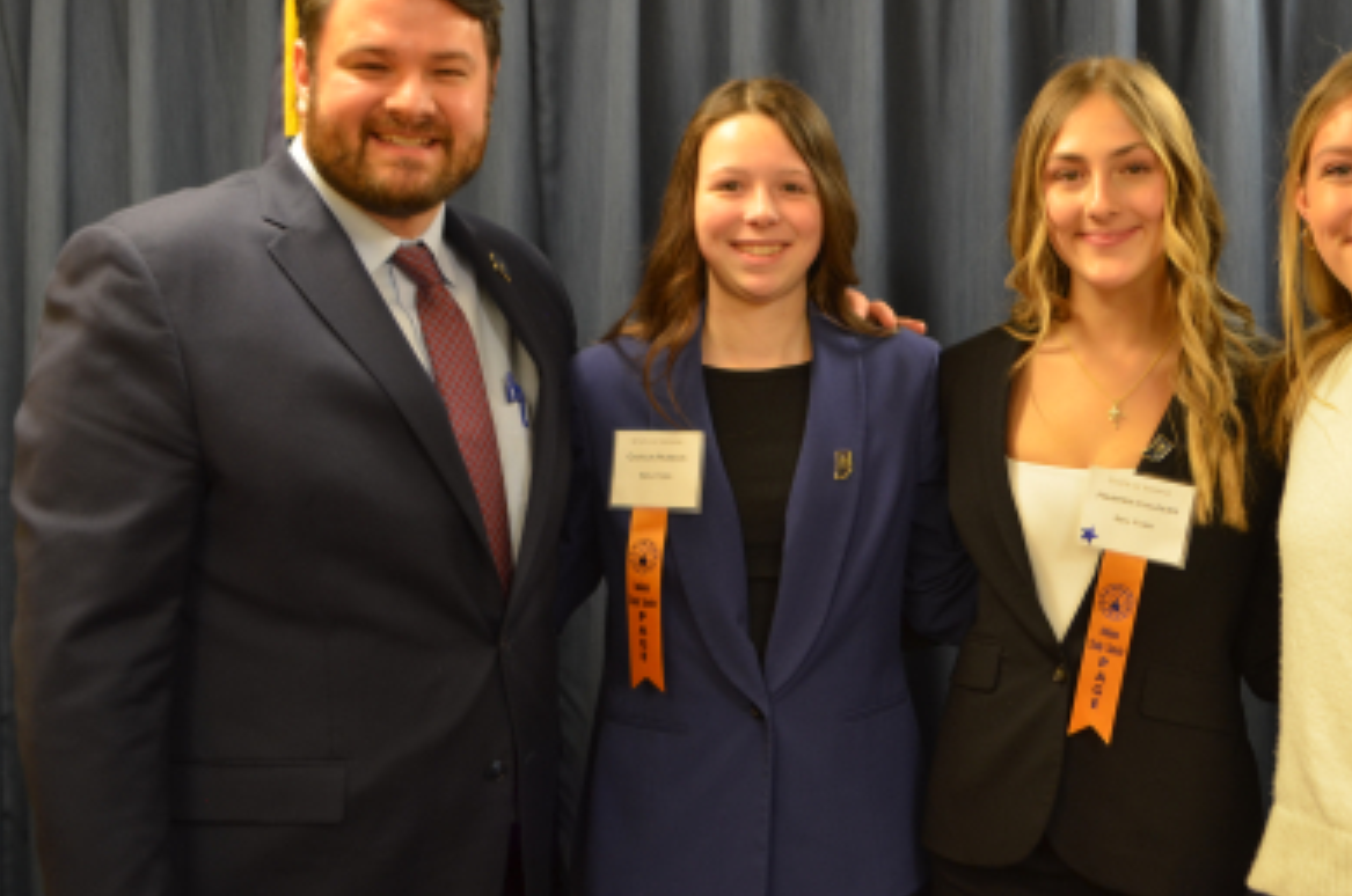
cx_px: 876
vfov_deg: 24.5
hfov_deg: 36.0
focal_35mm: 55
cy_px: 326
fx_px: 2062
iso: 450
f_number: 4.5
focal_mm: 28
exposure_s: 1/15
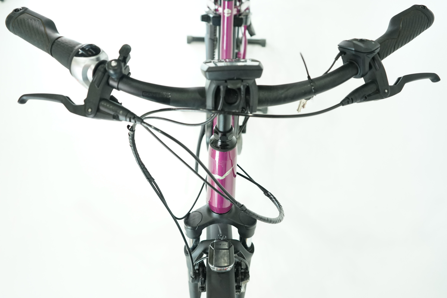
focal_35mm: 31
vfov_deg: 42.3
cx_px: 224
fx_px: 385
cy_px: 149
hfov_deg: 60.3
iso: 2000
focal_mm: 31
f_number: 4
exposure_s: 1/200
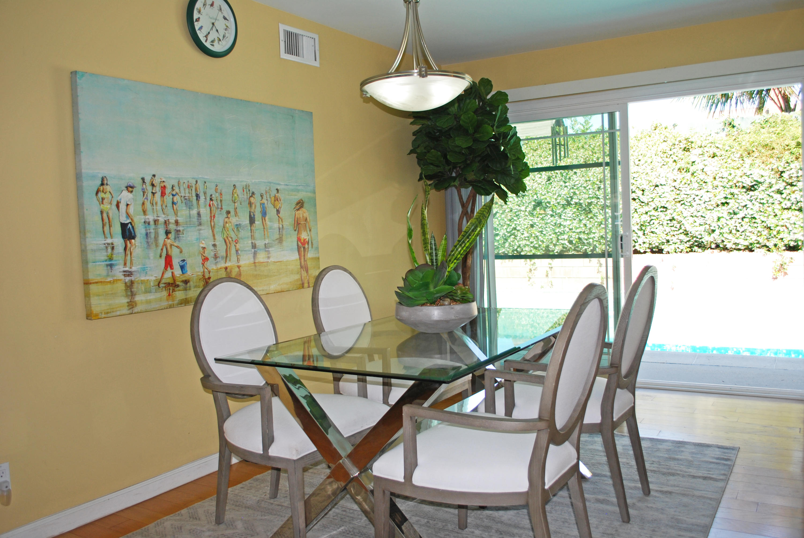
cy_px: 269
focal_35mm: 30
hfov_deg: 61.9
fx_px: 671
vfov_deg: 43.7
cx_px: 402
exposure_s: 1/125
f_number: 3.8
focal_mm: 20
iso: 160
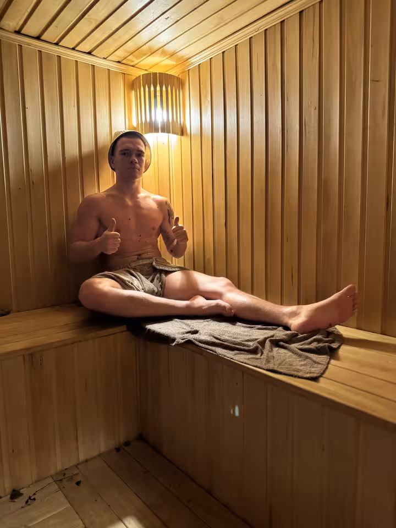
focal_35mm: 24
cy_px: 264
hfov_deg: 56.8
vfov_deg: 71.6
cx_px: 198
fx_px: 366
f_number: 1.78
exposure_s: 1/40
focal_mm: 6.76
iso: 1000
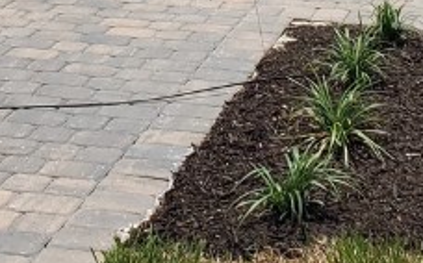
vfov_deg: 9.7
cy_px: -283
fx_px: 1428
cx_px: 148
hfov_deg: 16.8
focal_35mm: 124
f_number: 2.4
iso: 50
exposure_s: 1/2054
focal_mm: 4.3
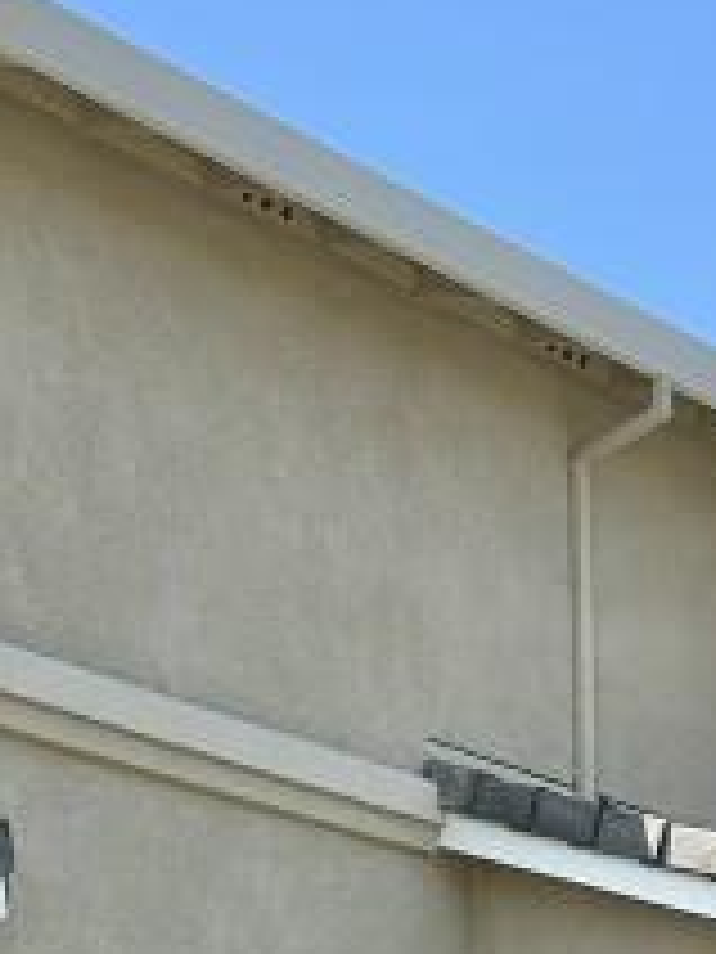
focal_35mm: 116
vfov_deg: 15.1
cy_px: 1629
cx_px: 207
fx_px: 3199
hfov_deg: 12.7
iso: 80
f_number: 1.78
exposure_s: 1/3717
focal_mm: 6.86
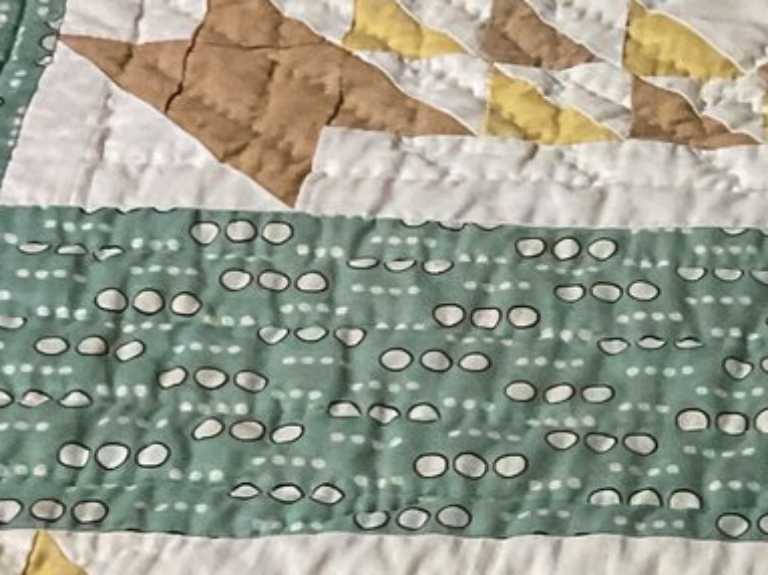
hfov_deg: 16.3
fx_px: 2550
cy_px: 749
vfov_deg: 12.5
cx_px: 960
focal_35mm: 115
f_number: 1.8
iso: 125
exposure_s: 1/60
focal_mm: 3
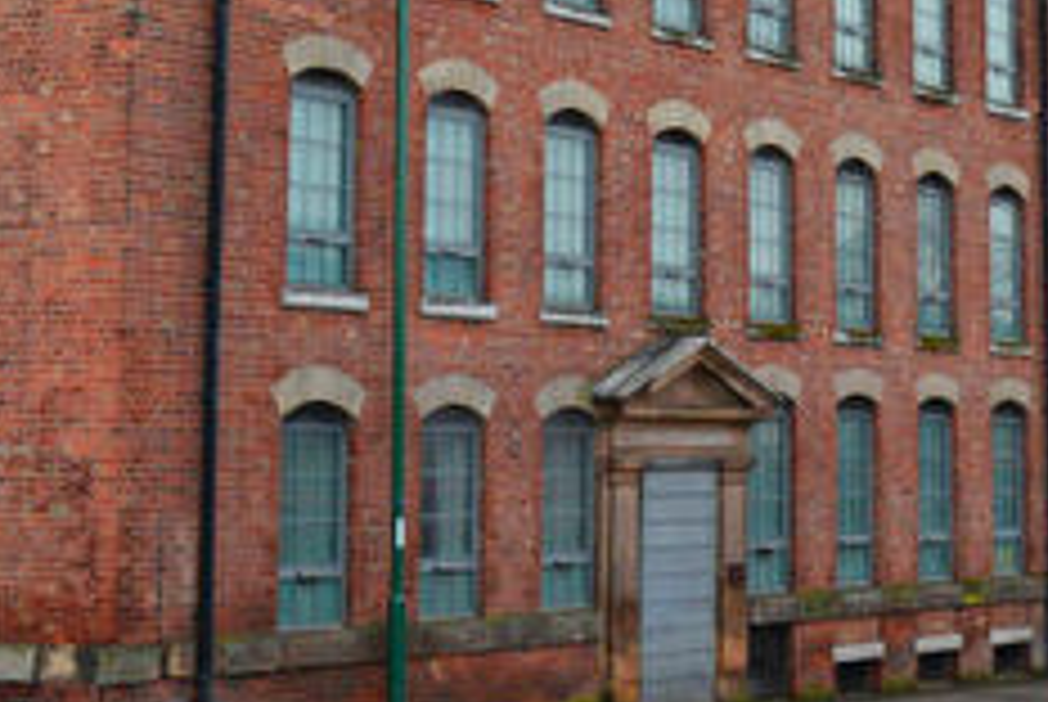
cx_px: 981
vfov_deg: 12.5
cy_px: -106
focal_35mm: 108
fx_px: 3148
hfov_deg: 18.5
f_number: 5.6
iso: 280
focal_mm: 24
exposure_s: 1/125
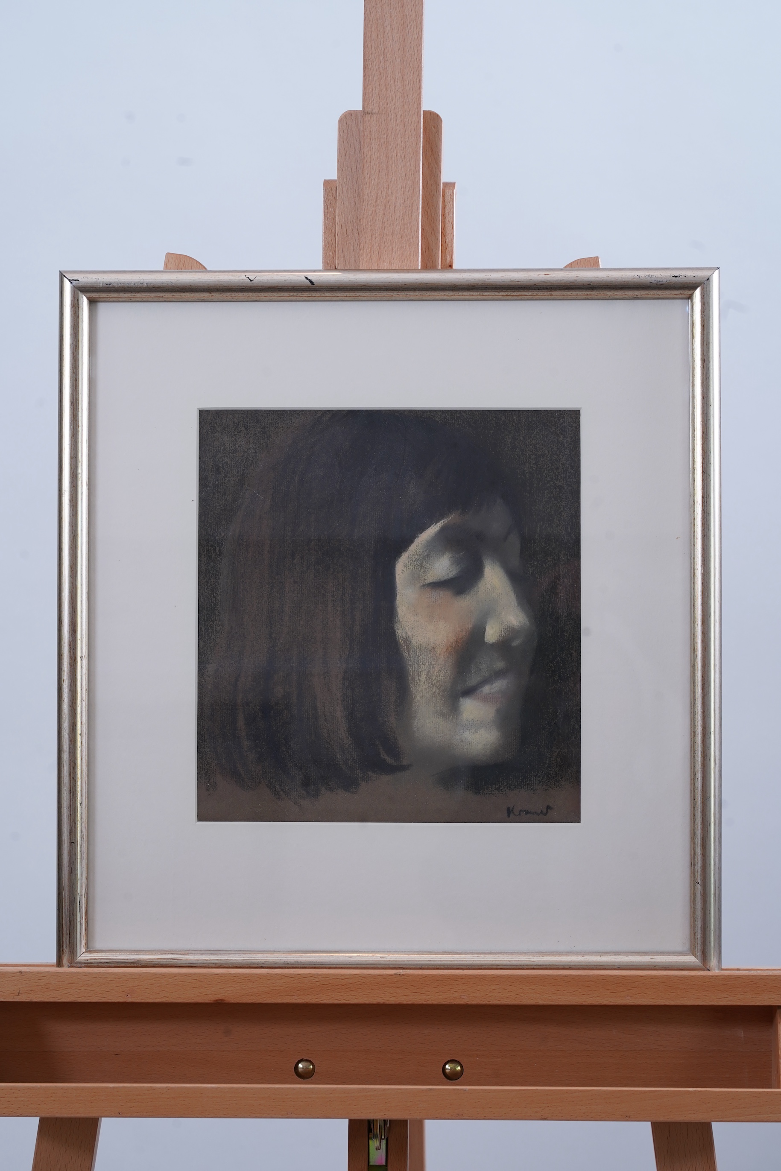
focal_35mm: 105
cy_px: 586
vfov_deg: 19.5
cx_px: 390
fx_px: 3416
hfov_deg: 13.0
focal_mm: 105
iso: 800
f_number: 10
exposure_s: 1/125
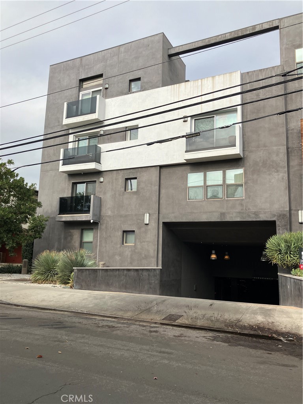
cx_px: 152
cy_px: 202
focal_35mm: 28
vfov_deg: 63.4
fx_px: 327
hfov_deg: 49.7
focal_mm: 3.99
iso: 32
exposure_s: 1/1736
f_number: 1.8
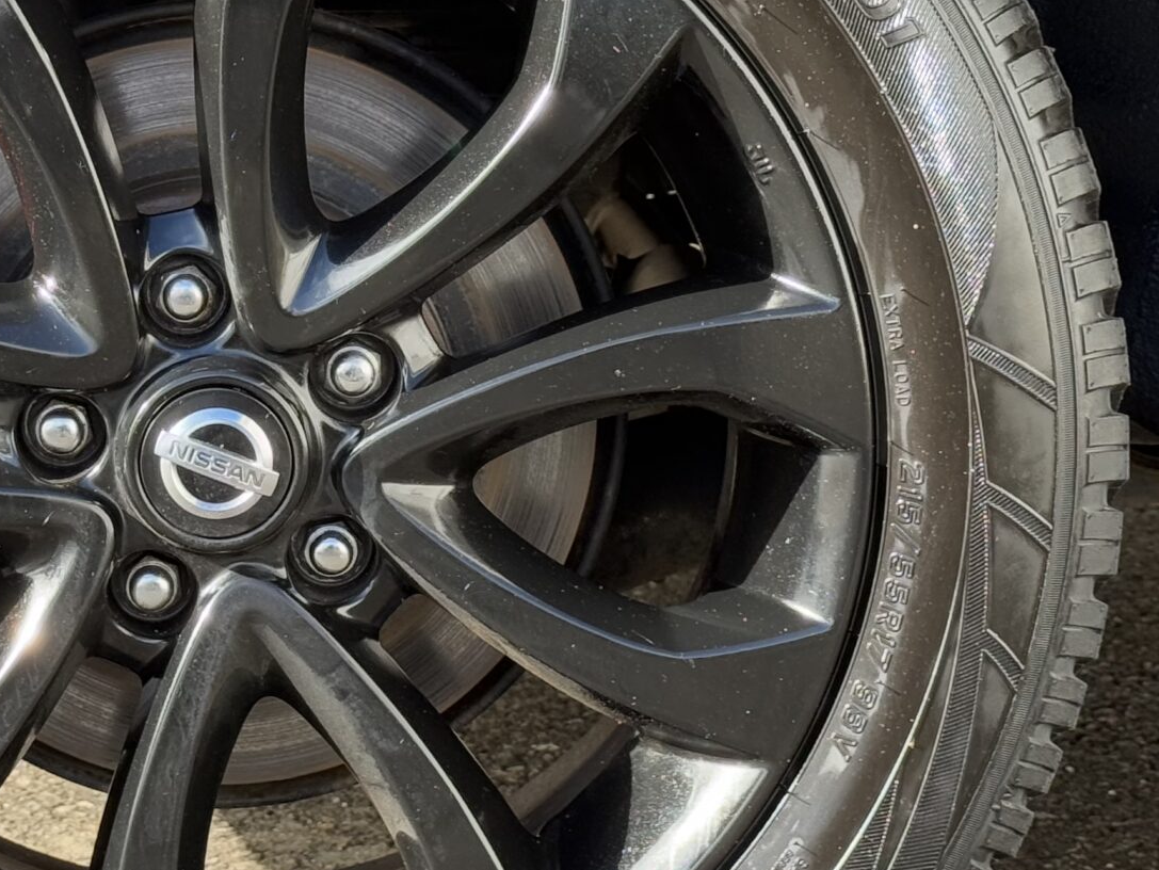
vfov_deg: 13.1
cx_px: 263
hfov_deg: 17.3
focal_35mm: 113
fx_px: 3785
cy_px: 366
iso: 100
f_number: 1.78
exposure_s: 1/466
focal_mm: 6.76
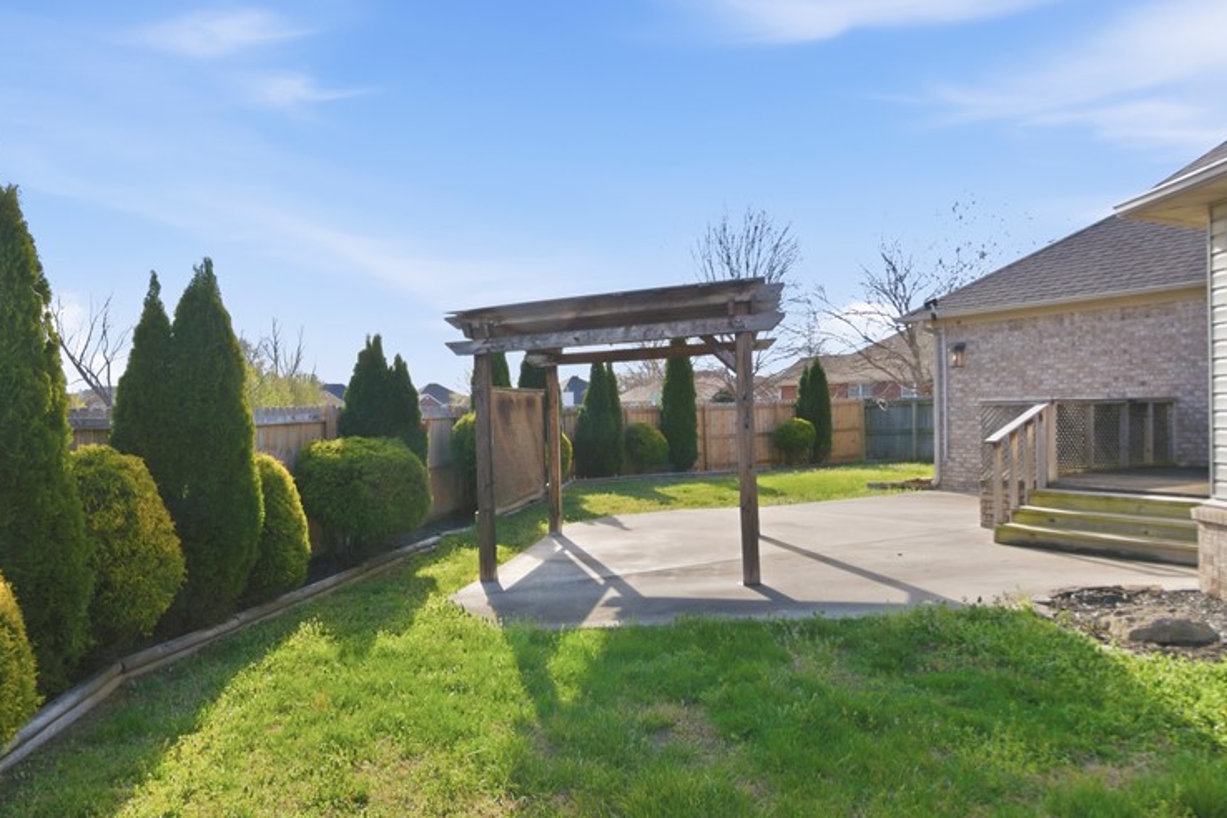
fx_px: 852
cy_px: 397
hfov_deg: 70.6
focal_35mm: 25
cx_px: 480
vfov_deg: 51.3
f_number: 8
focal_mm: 17
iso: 100
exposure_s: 1/320
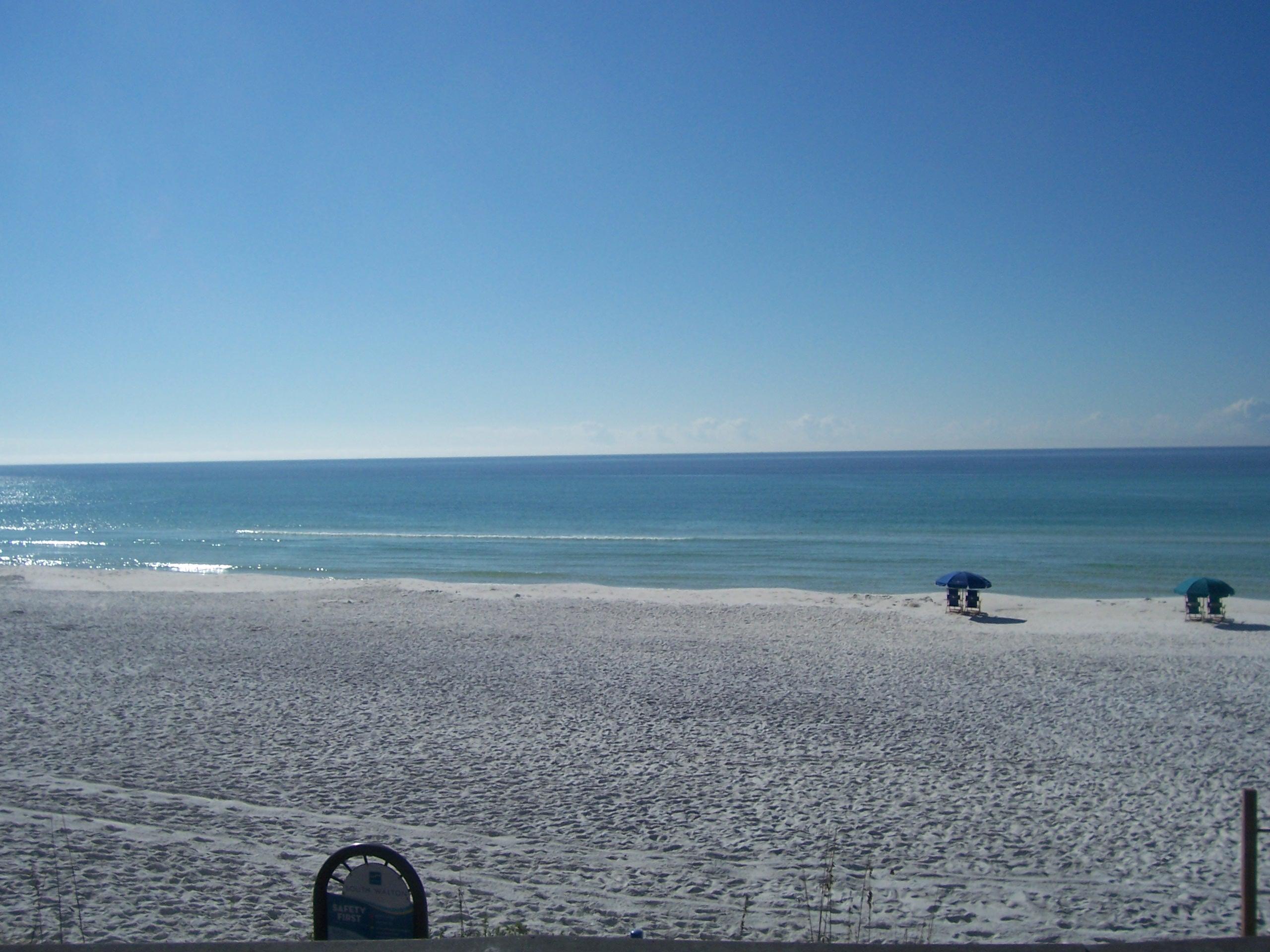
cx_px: 635
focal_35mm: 34
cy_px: 476
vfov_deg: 41.8
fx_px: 1247
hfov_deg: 54.0
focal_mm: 5.6
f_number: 5.6
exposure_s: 1/1500
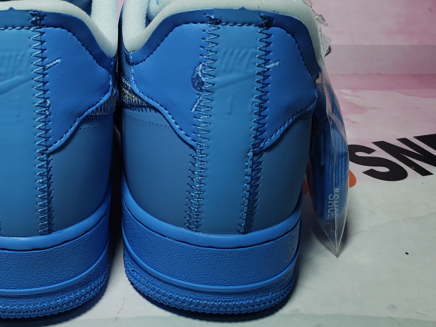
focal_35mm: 50
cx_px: 94
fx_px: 630
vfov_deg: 28.8
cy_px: 98
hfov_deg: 37.0
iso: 50
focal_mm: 4.3
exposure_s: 1/519
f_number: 1.5
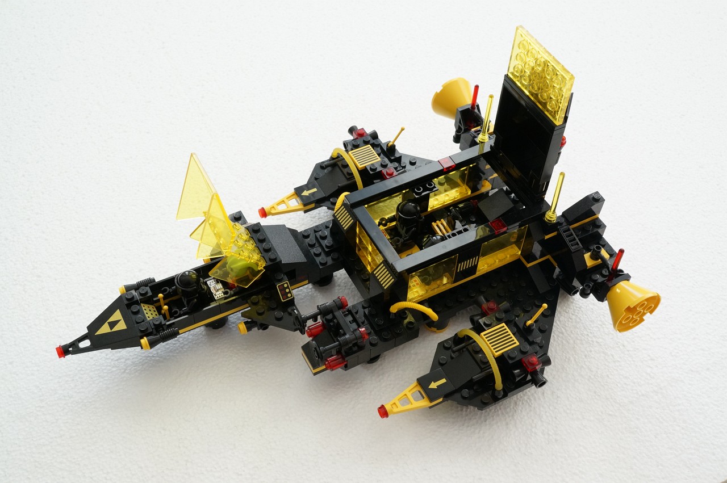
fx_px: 817
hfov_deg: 48.0
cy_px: 242
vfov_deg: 33.0
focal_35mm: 40
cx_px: 364
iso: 800
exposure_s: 1/25
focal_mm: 27
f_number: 9
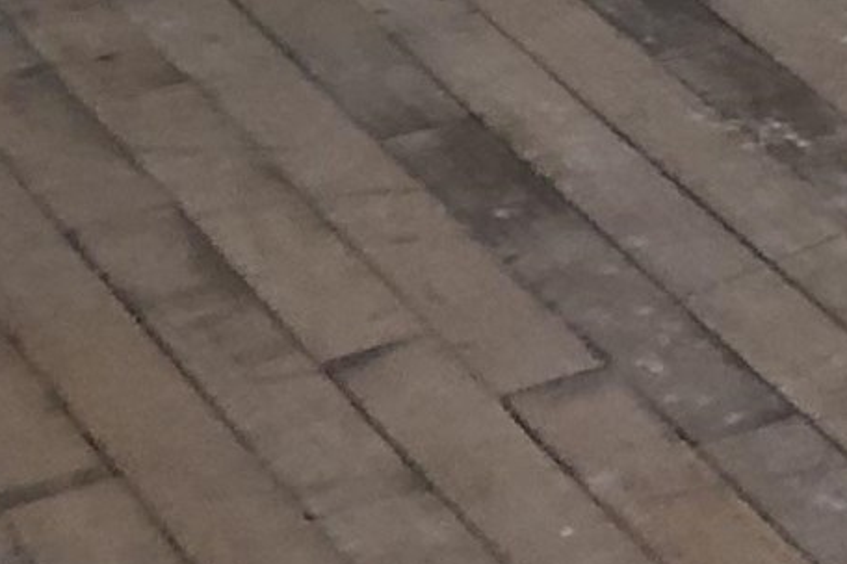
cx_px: 2149
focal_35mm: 196
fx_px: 4611
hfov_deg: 9.2
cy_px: -1191
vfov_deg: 6.4
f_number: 1.8
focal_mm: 4
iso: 40
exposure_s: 1/15
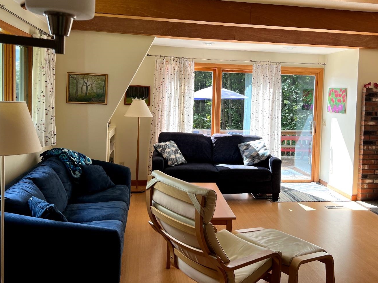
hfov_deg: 56.7
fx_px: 349
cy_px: 109
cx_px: 208
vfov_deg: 43.9
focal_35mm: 32
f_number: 1.5
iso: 40
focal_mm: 5.7
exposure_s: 1/244
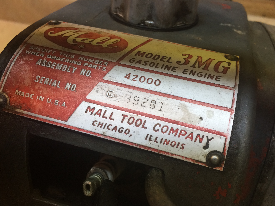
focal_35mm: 31
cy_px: 96
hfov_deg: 58.3
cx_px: 142
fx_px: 246
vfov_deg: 45.4
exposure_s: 1/30
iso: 50
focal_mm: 4.15
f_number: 2.2
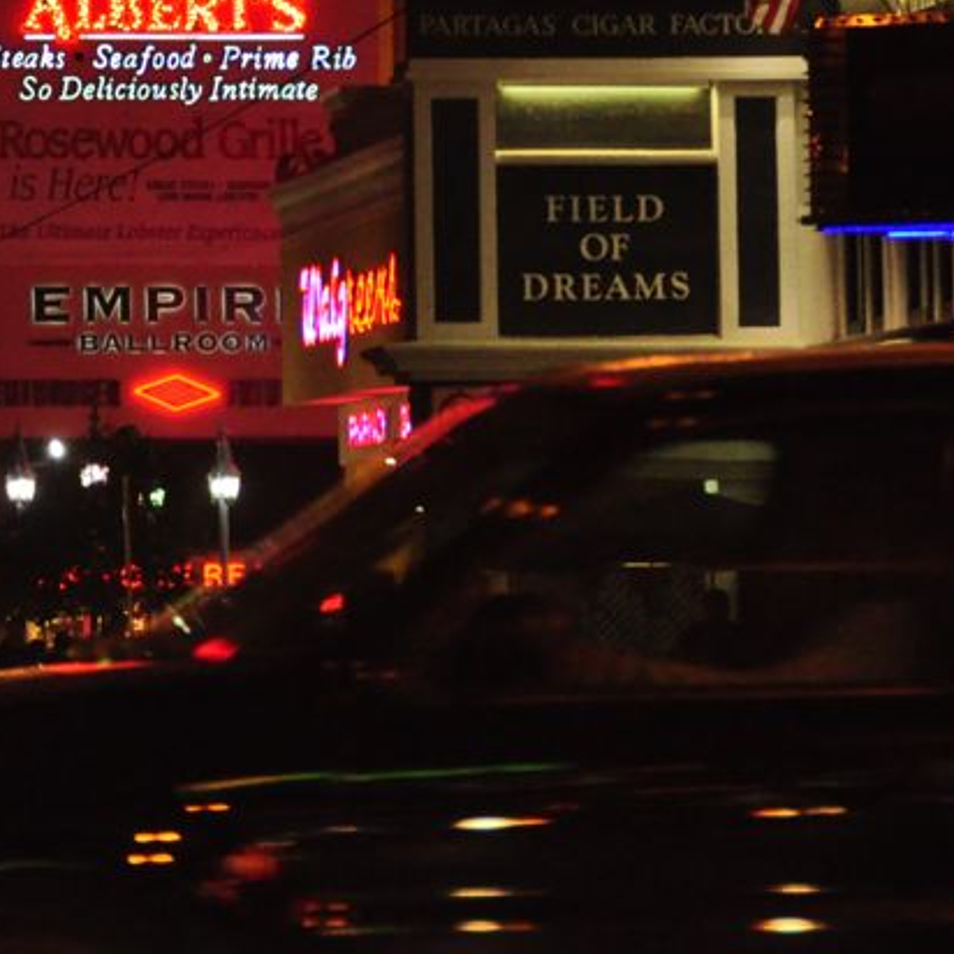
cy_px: -25
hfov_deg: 5.9
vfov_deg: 5.9
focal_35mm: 296
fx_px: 9239
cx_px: -88
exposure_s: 1/100
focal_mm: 75
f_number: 5
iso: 2000
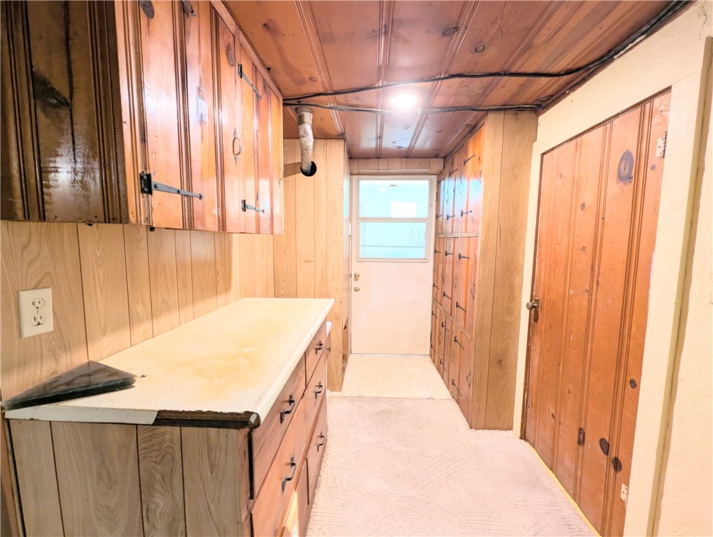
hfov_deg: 106.1
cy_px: 268
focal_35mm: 13
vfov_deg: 90.0
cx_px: 356
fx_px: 268
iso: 74
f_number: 2.2
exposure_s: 1/24
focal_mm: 1.95
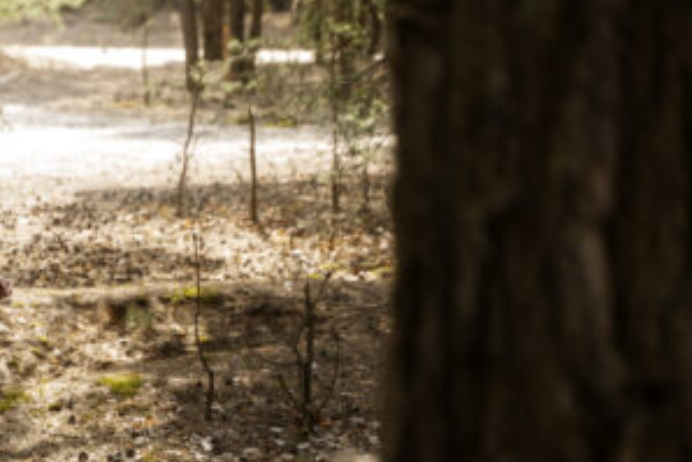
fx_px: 2712
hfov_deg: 14.4
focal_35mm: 141
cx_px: 28
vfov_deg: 9.7
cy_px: 318
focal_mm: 70
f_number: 3.2
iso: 640
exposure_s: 1/800
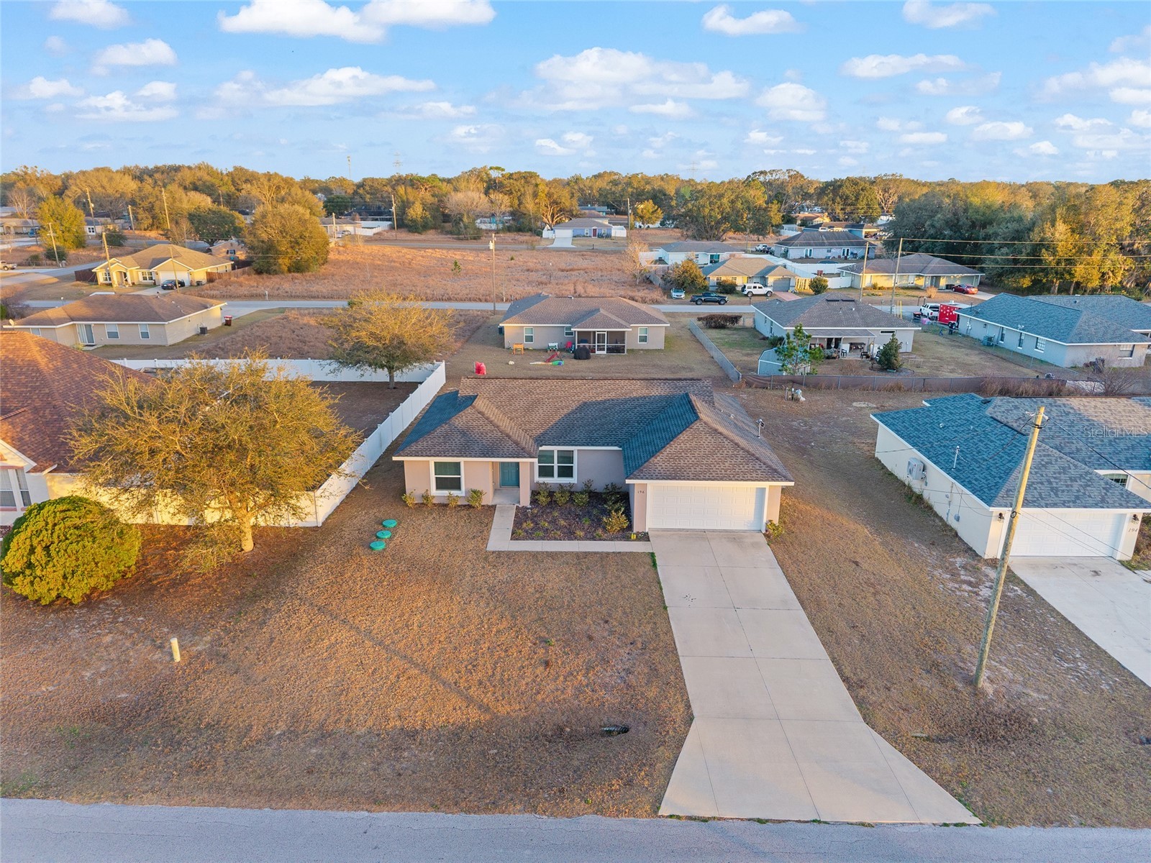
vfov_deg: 56.8
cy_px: 432
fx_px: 798
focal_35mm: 24
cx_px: 576
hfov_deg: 71.6
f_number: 1.8
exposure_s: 1/400
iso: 260
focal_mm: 8.67
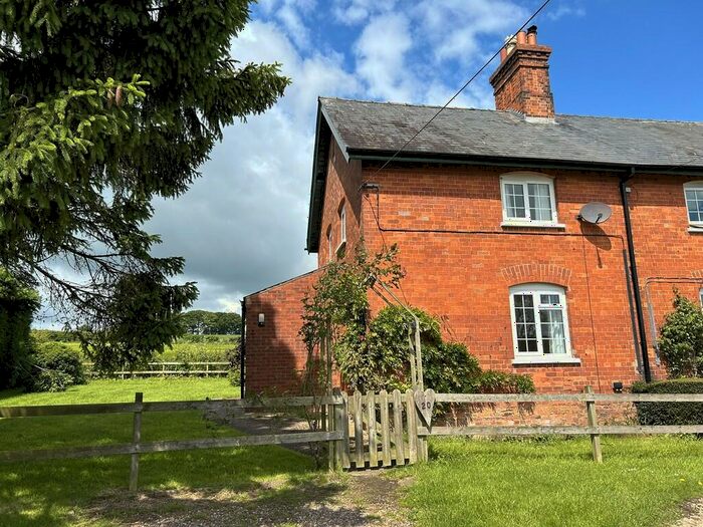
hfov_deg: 67.3
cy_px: 264
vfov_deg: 53.1
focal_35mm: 26
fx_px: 528
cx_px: 352
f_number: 1.5
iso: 50
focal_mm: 5.7
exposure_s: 1/3704
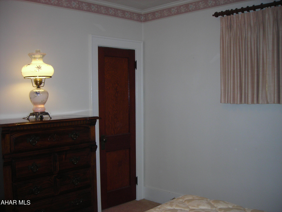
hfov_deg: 49.0
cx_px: 141
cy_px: 106
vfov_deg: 37.7
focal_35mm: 38
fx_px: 310
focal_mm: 6.3
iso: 93
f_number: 3.2
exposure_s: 1/60.1
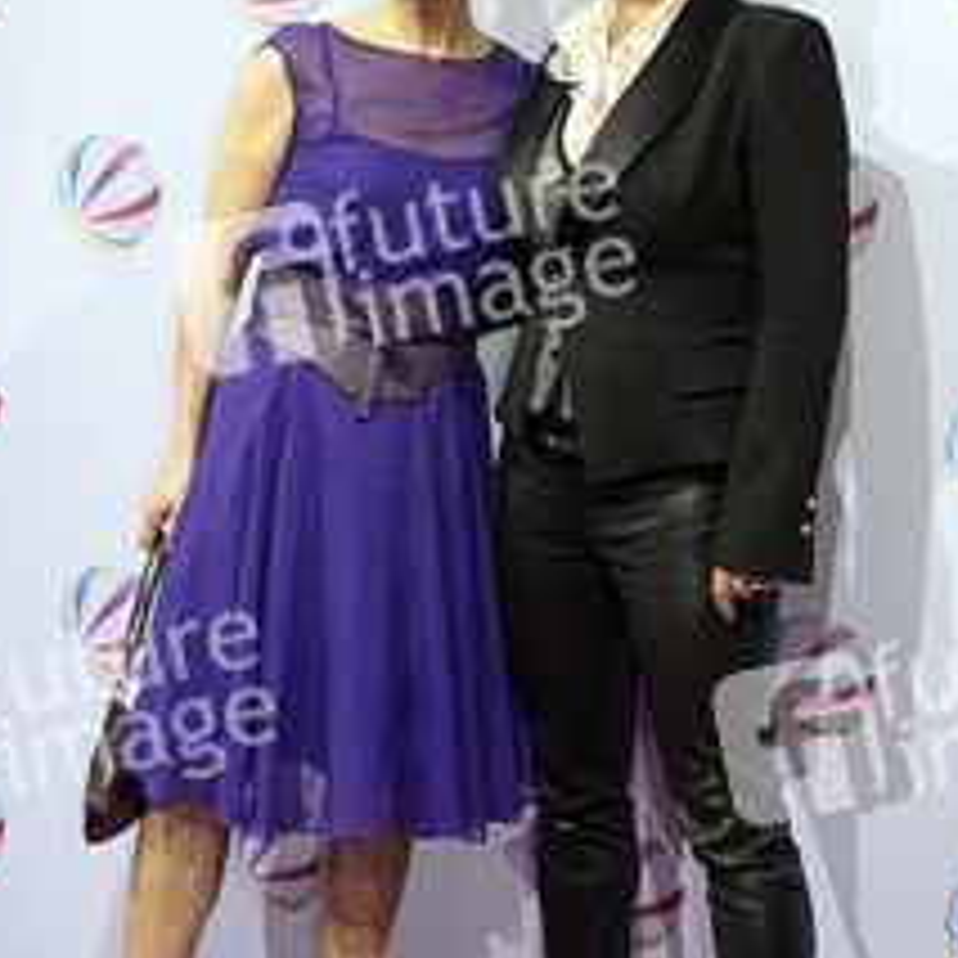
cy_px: 495
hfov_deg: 20.9
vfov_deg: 20.9
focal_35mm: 83
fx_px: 2599
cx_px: 537
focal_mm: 52
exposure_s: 1/160
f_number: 5.6
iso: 640
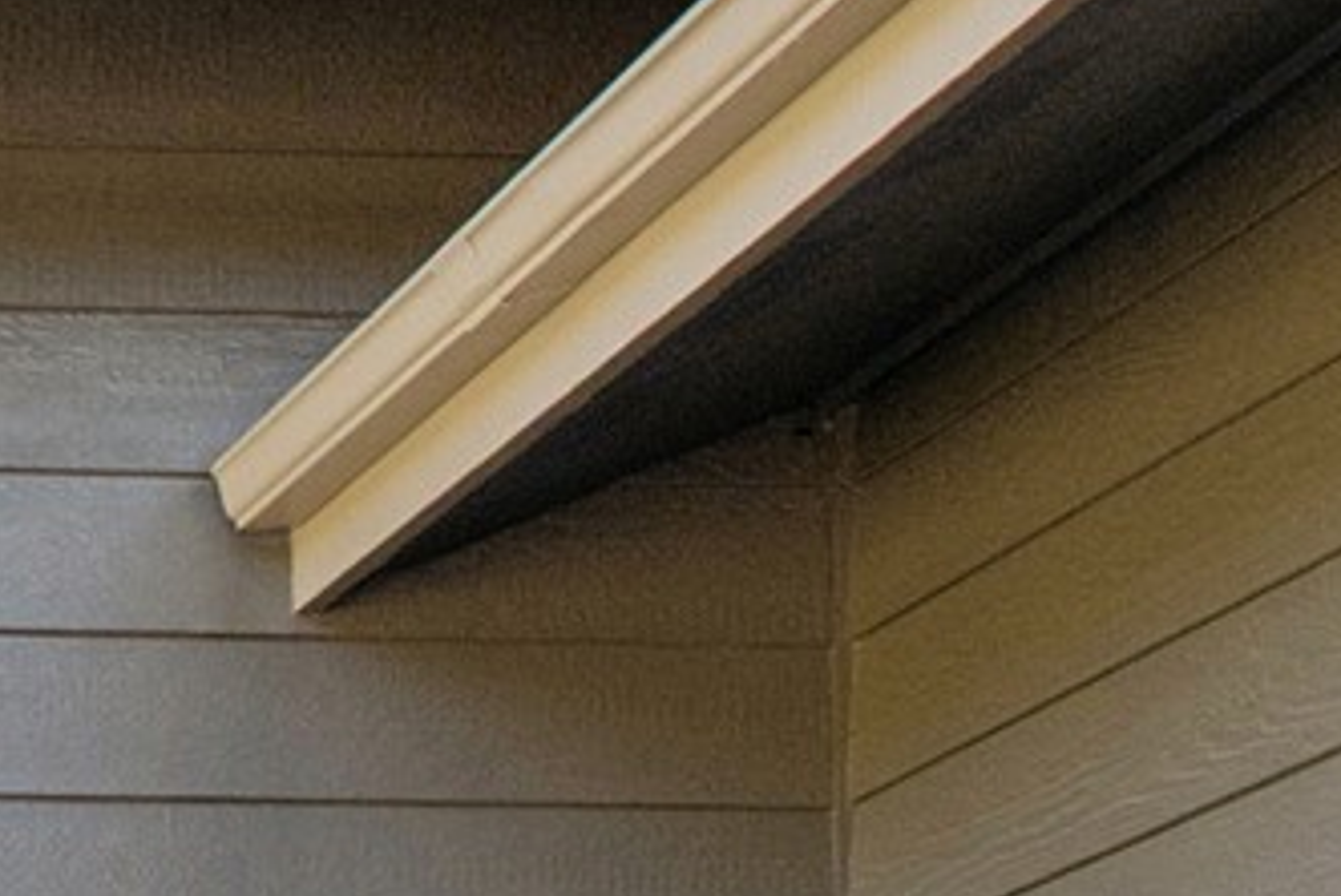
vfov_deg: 12.1
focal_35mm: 98
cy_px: 1905
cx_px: -1204
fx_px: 3654
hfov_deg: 16.6
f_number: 6.3
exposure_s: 1/125
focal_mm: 10
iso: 100
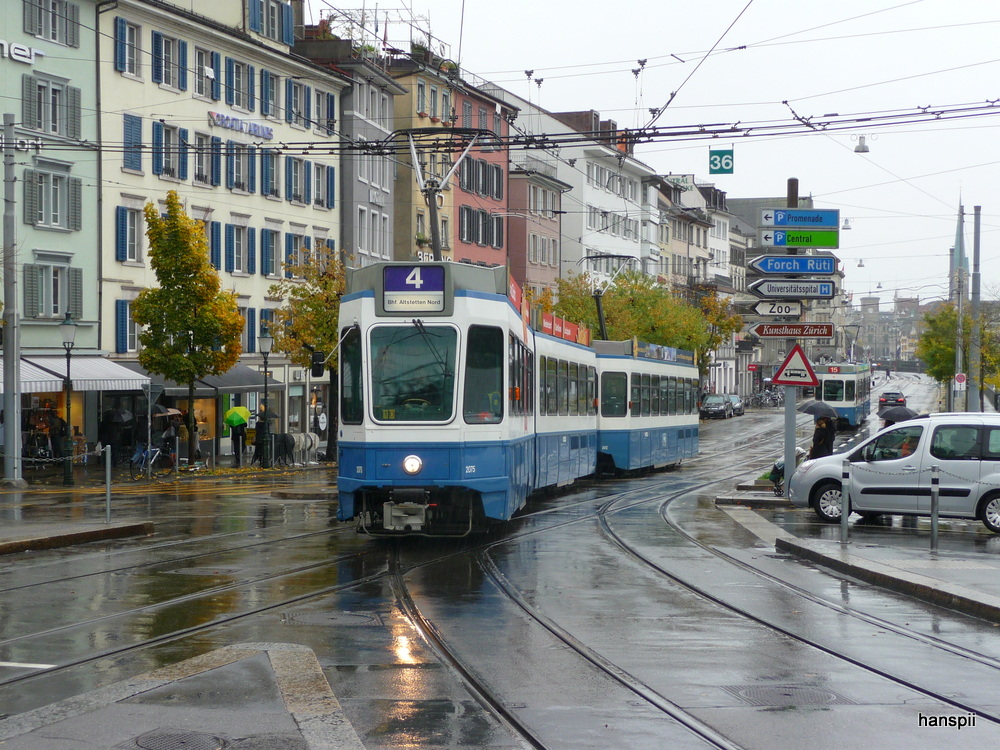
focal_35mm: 58
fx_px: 1676
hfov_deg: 33.2
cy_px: 375
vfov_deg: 25.2
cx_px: 500
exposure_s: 1/100
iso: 100
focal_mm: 9.8
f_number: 4.4
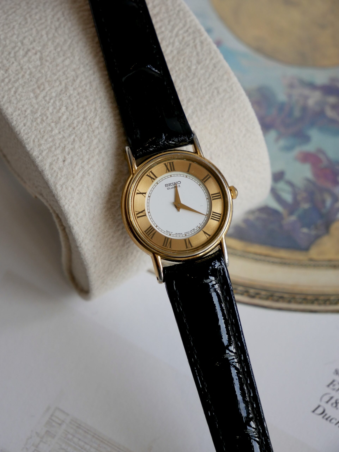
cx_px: 170
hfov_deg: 12.4
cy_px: 226
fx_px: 1566
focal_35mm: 120
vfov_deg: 16.4
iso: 400
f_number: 5.6
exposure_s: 1/125
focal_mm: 60
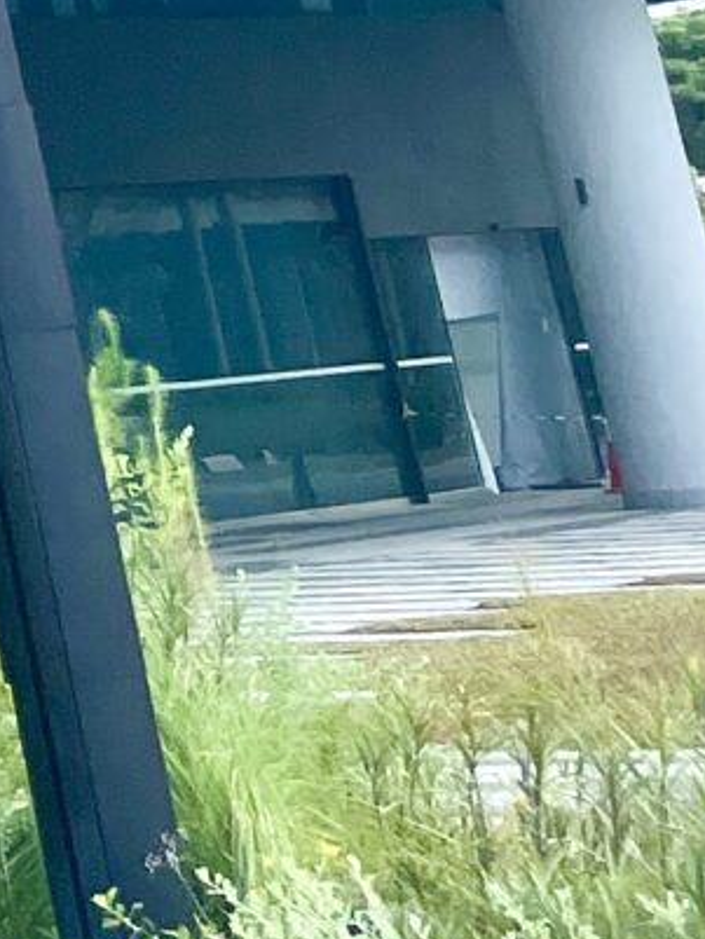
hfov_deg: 7.7
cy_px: -1576
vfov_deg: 9.9
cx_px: -1485
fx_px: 4505
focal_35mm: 166
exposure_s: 1/1453
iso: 32
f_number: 1.6
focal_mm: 4.2
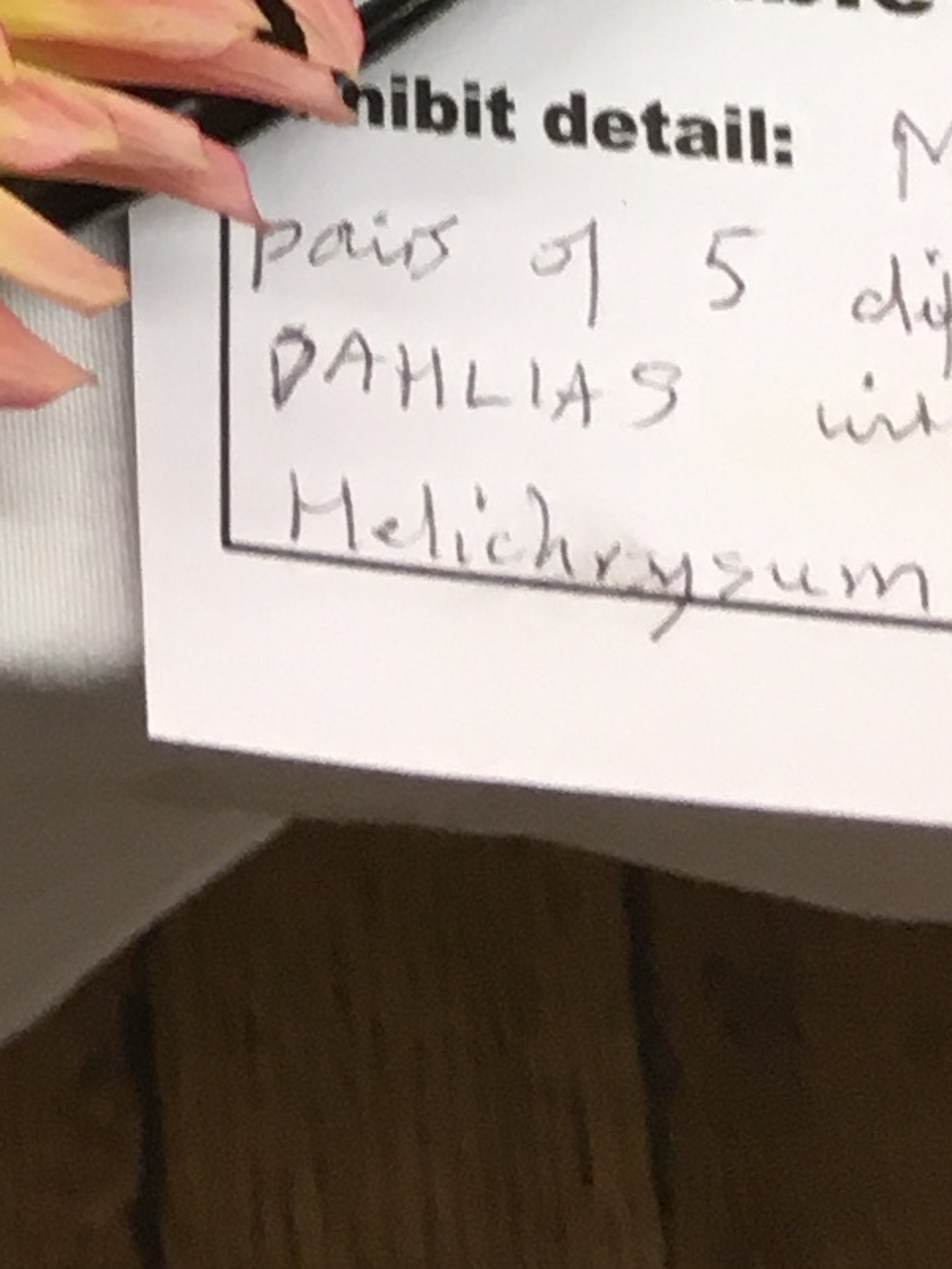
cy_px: -1835
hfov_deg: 9.6
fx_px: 5352
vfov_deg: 11.2
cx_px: -817
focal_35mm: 146
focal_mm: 4.15
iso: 80
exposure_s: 1/33
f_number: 2.2
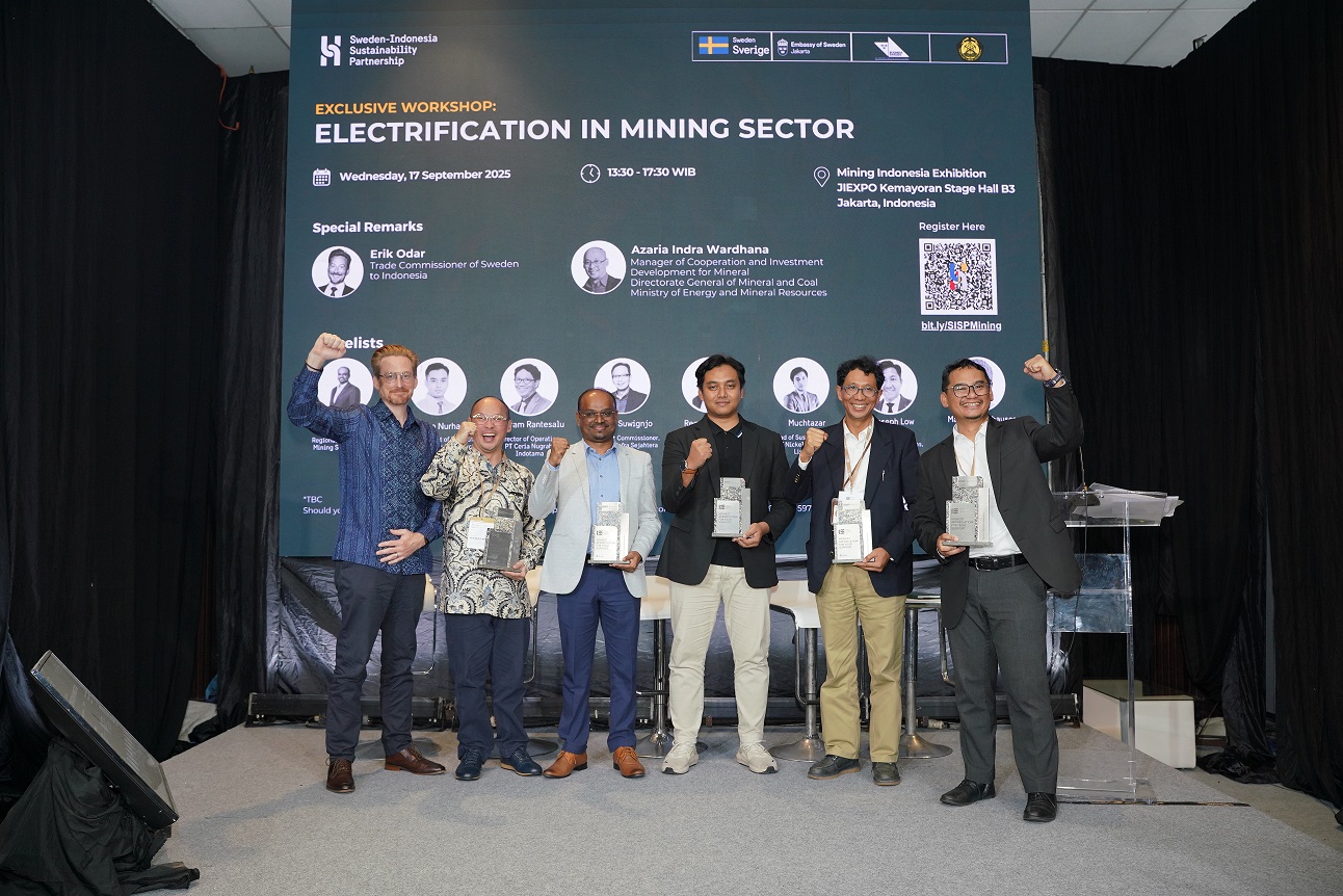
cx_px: 672
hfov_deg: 63.6
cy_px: 448
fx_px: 1082
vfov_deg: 45.0
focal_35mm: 29
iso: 1000
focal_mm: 29
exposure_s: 1/200
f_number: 4
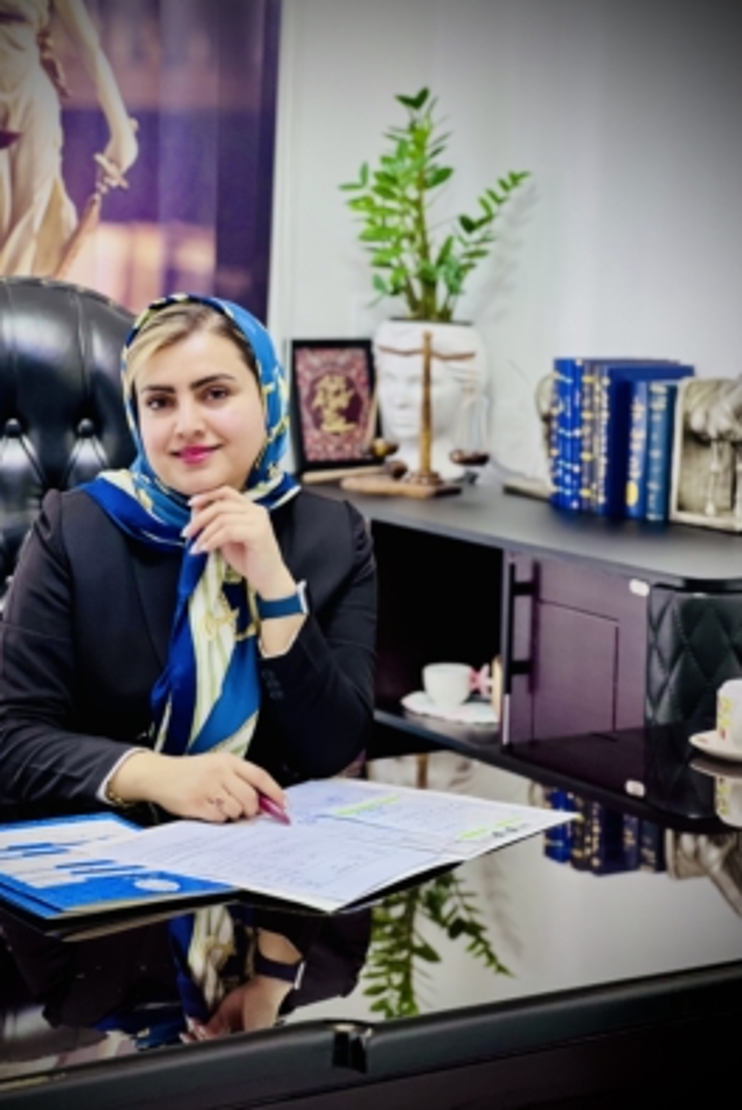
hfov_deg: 16.9
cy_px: 556
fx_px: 2500
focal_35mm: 81
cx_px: 323
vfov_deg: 25.0
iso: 125
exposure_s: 1/33
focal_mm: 9
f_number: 2.8
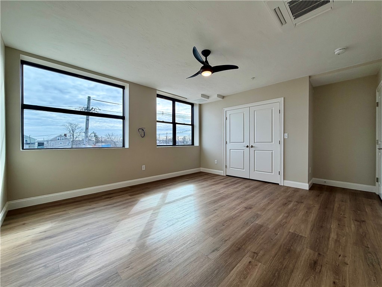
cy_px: 144
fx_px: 154
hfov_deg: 102.1
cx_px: 191
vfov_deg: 85.7
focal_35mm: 14
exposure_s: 1/465
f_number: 2.2
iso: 64
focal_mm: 2.22
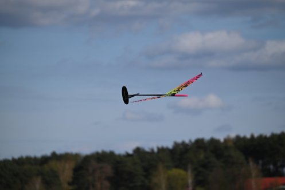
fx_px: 2297
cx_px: 142
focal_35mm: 290
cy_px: 95
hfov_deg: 7.1
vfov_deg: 4.7
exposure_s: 1/3200
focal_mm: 290
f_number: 7.1
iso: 320
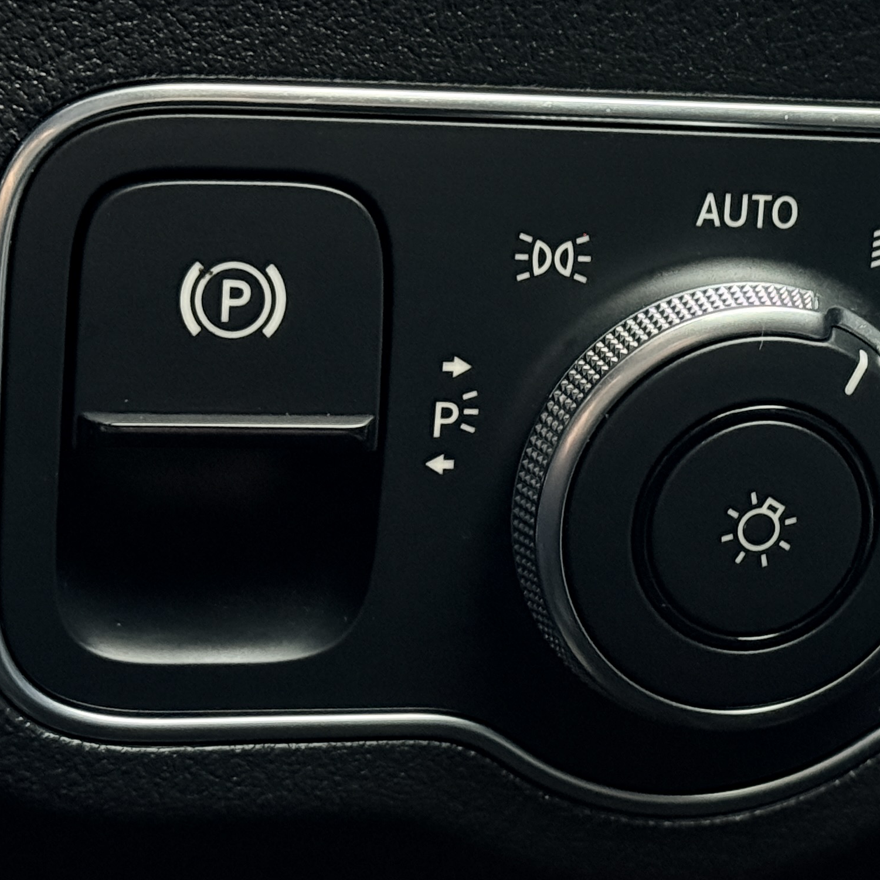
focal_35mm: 114
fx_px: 3279
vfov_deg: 15.3
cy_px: 463
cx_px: 709
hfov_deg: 15.2
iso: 640
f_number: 1.78
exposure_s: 1/20
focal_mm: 6.76
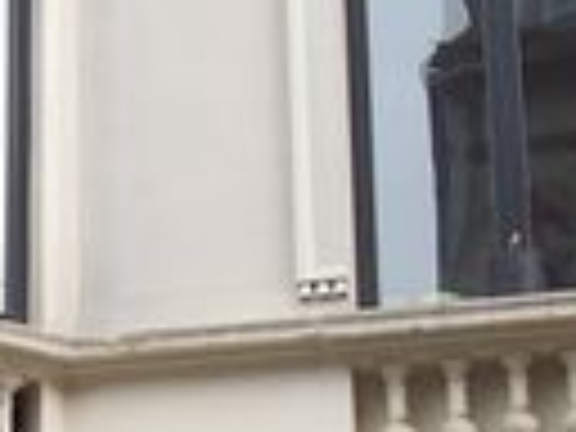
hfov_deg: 11.4
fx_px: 2879
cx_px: 117
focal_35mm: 173
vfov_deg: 8.5
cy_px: 464
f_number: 2.8
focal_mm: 5.6
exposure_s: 1/180
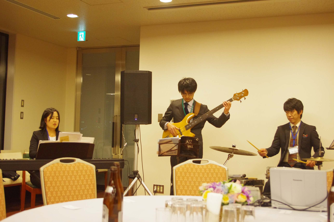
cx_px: 167
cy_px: 111
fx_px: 454
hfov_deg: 40.4
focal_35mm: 49
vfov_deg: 27.5
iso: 2000
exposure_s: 1/30
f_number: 4
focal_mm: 32.5
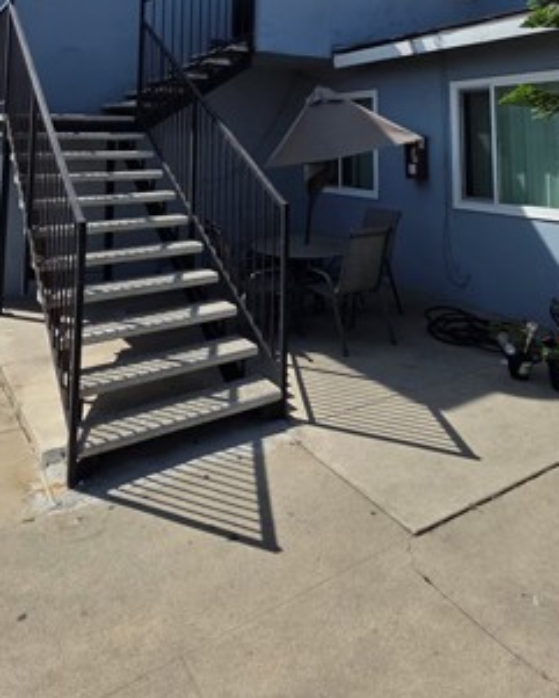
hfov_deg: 53.2
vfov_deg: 55.5
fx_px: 558
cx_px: 276
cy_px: 70
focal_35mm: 27
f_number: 1.9
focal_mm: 2.2
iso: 40
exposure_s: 1/2843
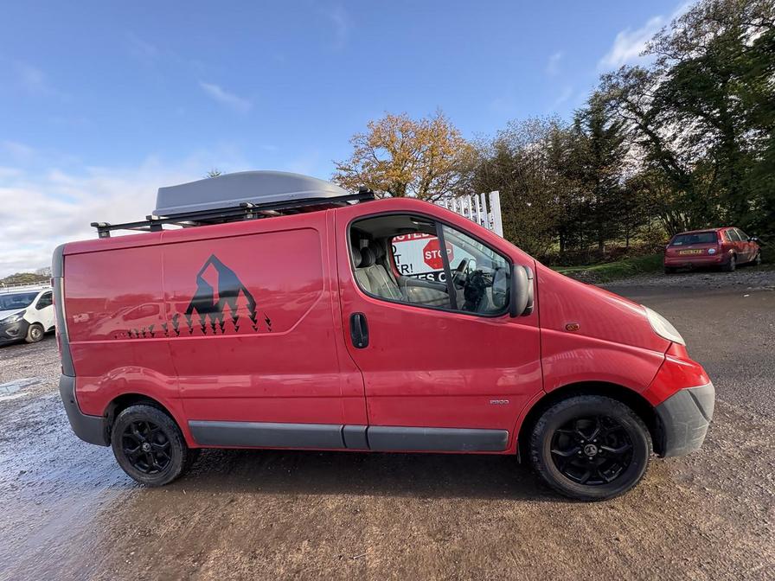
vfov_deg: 85.7
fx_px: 313
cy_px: 290
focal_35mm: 14
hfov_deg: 102.1
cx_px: 388
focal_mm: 2.22
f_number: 2.2
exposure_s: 1/257
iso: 64
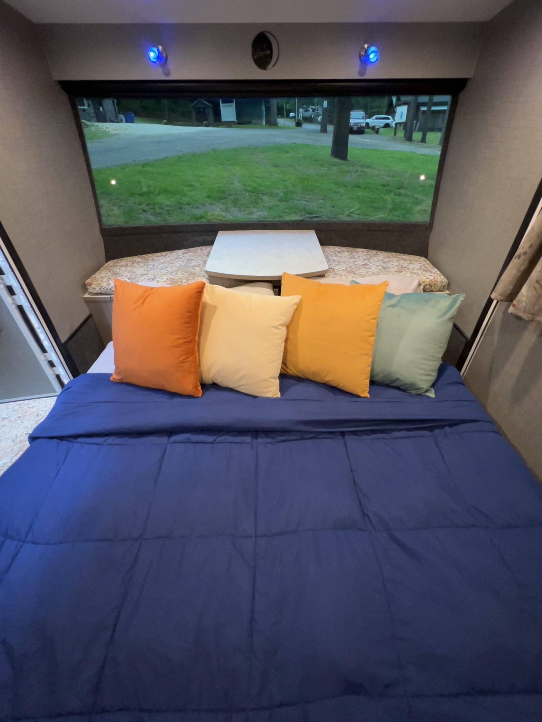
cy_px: 361
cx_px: 271
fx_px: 271
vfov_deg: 106.2
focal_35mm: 13
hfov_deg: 89.9
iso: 640
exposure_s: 1/60
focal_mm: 1.57
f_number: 1.8
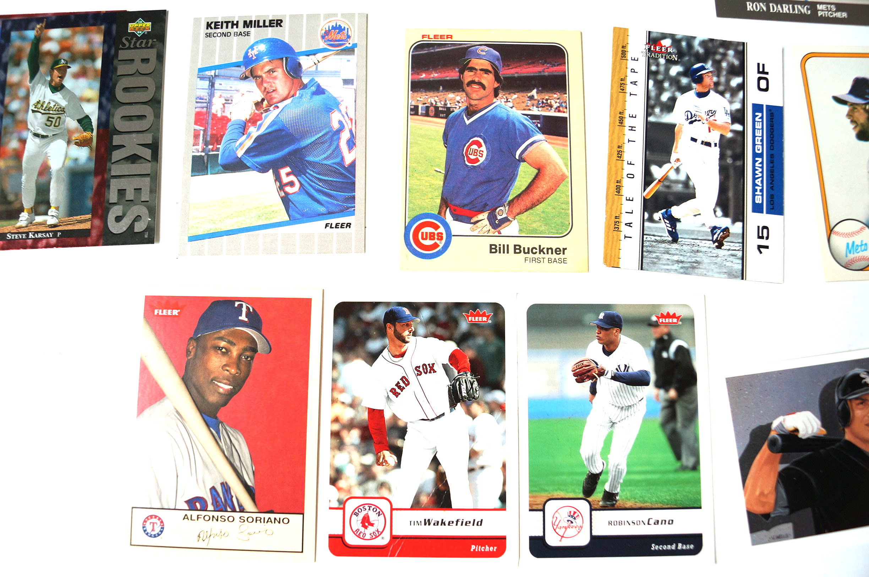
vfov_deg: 47.8
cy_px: 288
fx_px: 651
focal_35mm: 27
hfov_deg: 67.5
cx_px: 434
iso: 100
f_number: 4.5
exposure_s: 1/80
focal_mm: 18
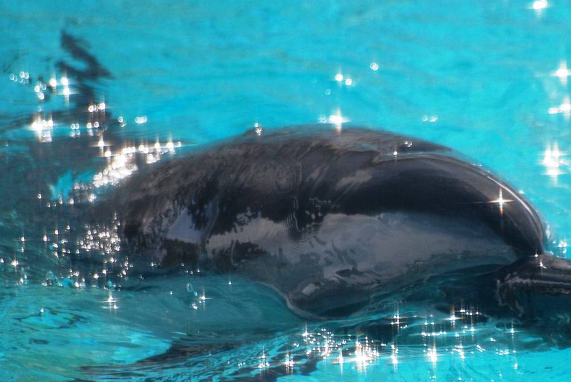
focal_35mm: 779
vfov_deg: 1.8
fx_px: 12373
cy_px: 241
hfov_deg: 2.6
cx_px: 467
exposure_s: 1/640
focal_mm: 300
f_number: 5.6
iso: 400
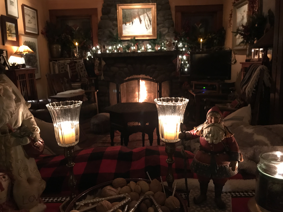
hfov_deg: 63.4
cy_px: 106
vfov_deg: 49.7
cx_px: 142
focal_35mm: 28
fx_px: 229
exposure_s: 1/4
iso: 160
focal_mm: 3.99
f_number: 1.8
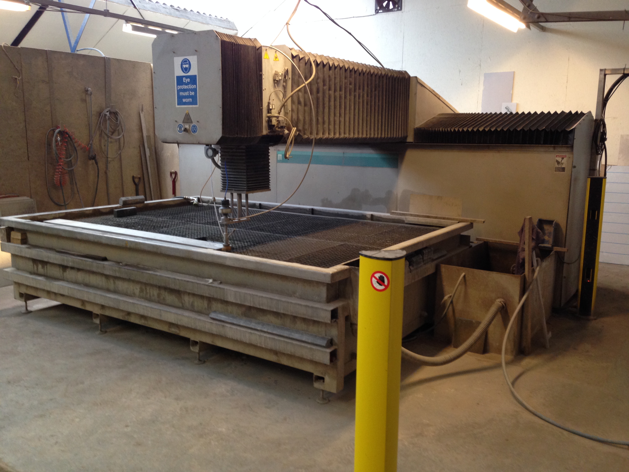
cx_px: 314
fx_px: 600
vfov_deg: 42.9
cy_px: 236
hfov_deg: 55.4
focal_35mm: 33
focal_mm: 4.12
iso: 125
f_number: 2.4
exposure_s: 1/20
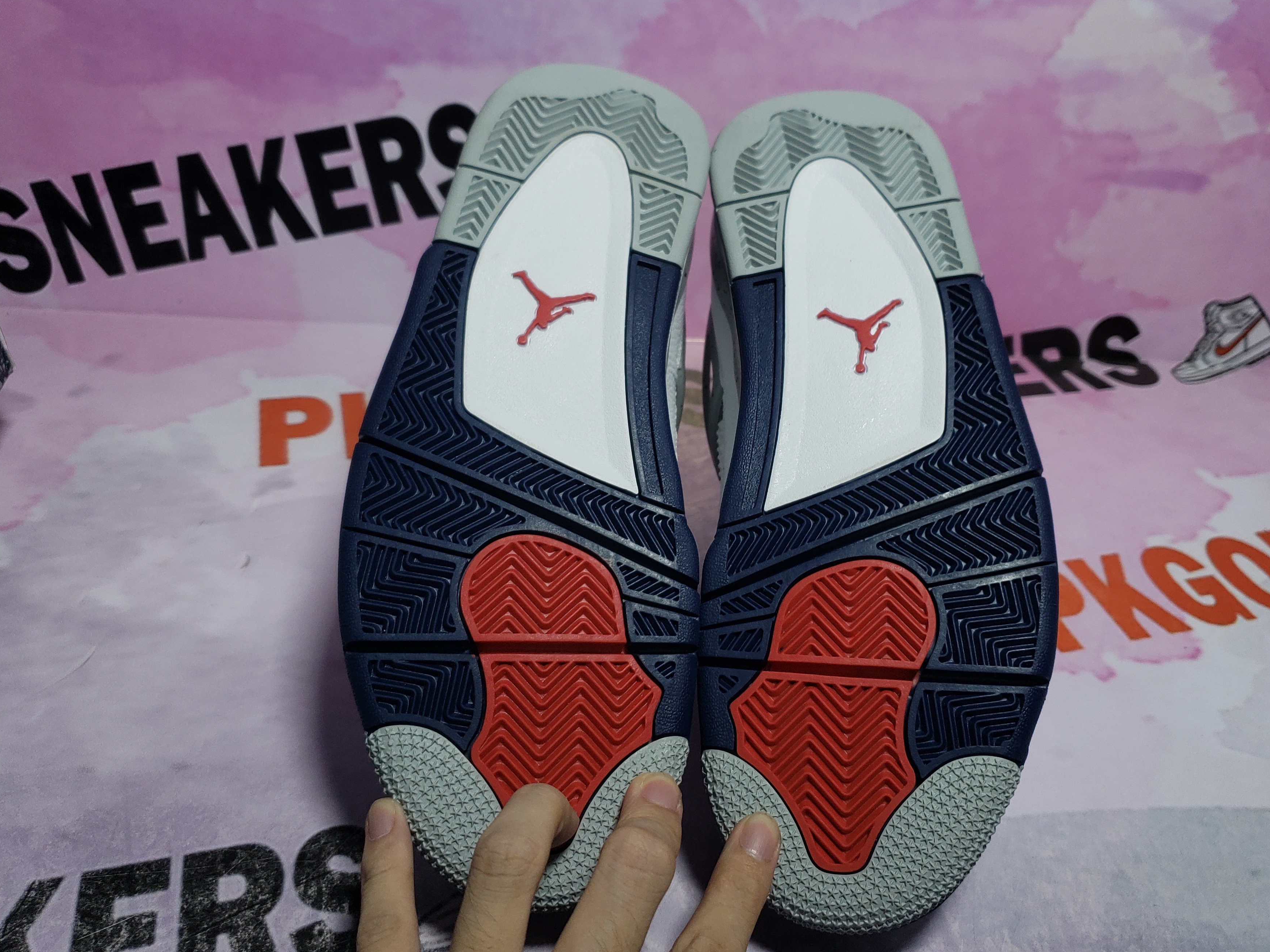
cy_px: 453
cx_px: 717
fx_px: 1101
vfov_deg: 46.8
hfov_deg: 59.8
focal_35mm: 30
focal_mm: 4.3
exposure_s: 1/681
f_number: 1.5
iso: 50
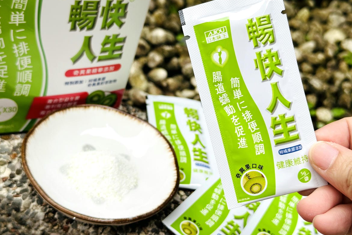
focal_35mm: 51
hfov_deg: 38.9
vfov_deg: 26.5
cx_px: 176
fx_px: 499
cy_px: 117
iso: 50
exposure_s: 1/182
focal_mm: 6.86
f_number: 1.78
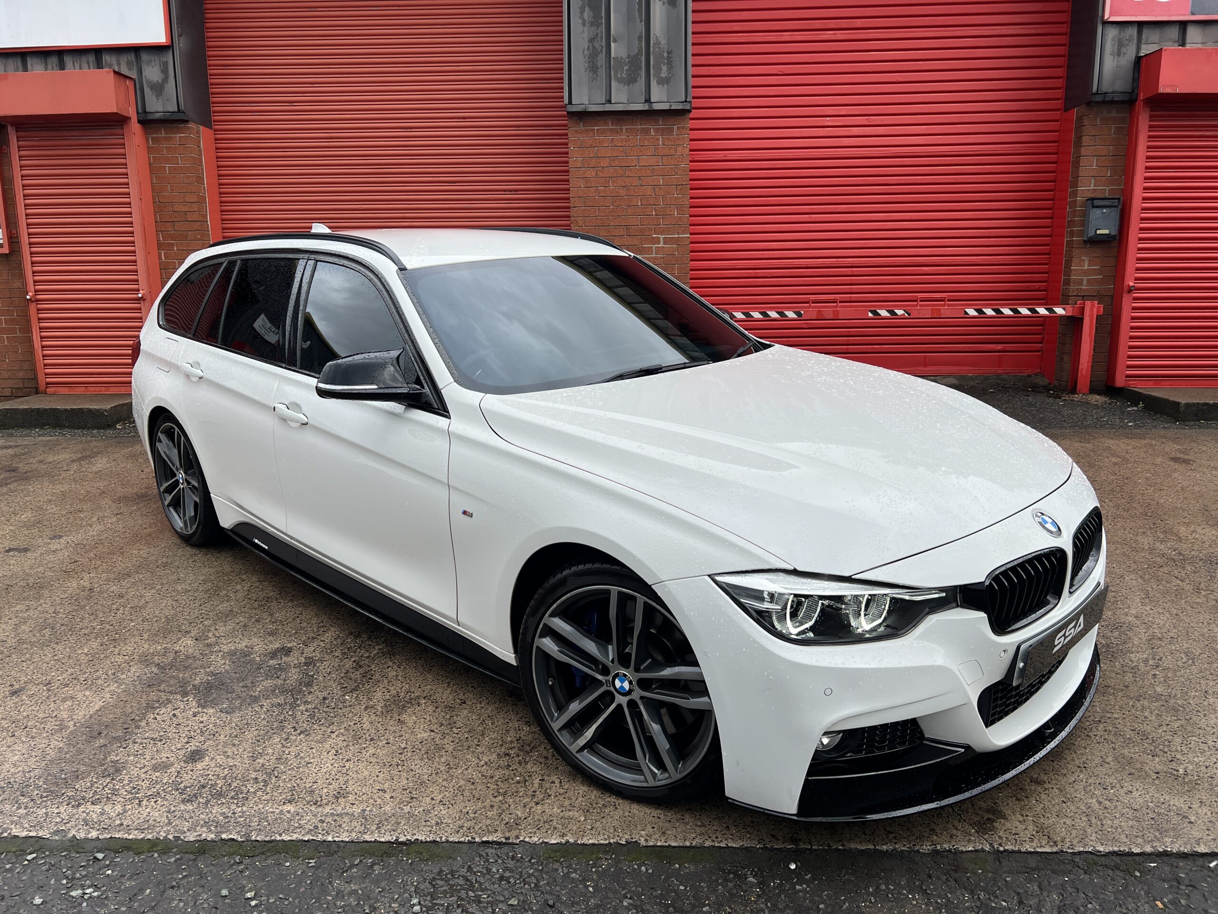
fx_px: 915
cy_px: 457
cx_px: 609
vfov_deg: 53.1
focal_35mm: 26
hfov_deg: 67.3
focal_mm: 5.7
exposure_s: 1/2632
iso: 50
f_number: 1.5
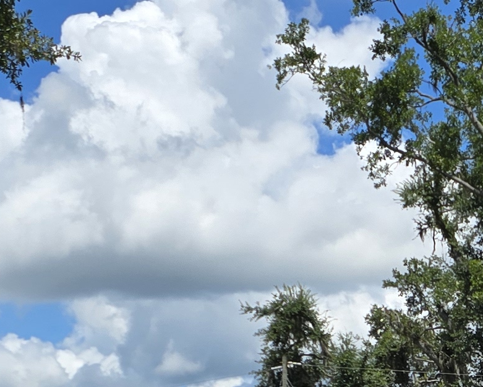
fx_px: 1644
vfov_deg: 12.6
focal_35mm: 115
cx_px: 635
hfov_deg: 15.8
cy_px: 602
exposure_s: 1/1135
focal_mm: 6.3
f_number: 1.7
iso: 12
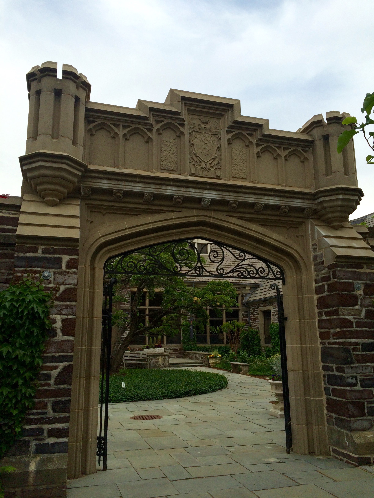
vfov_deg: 61.7
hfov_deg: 48.2
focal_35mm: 29
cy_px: 249
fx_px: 418
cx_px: 187
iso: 32
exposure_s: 1/1053
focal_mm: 4.15
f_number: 2.2
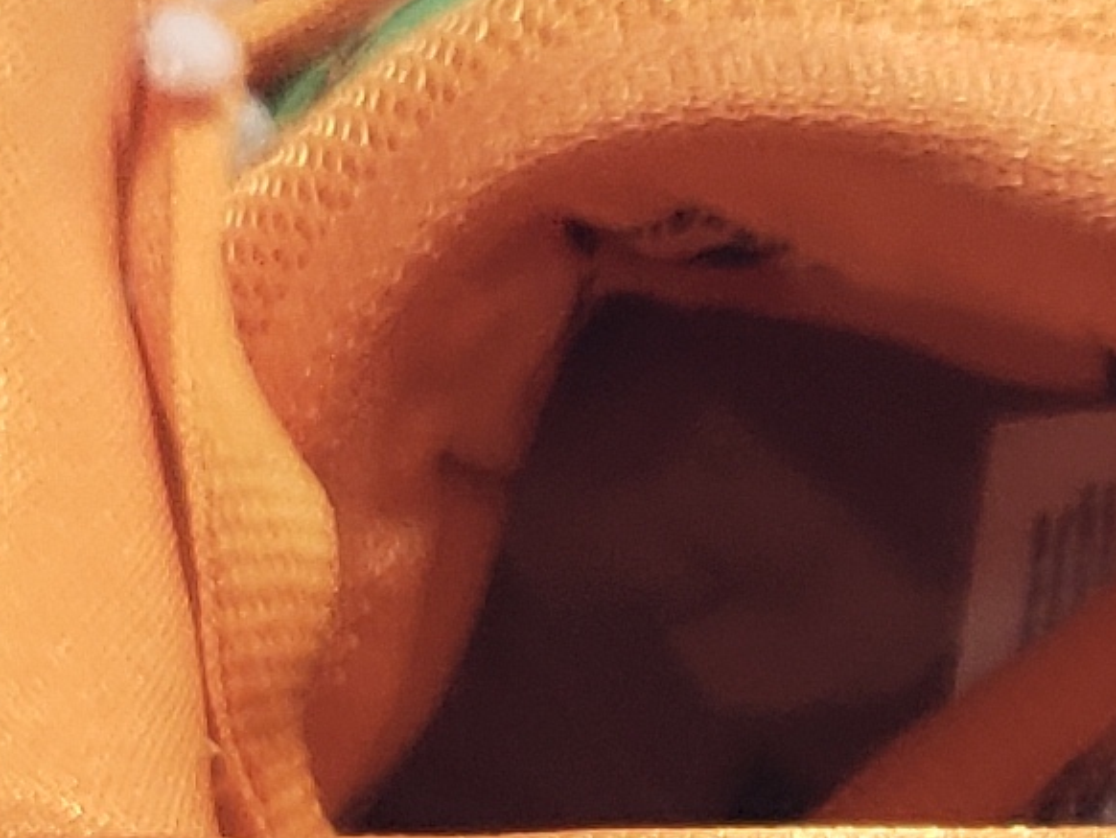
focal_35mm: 180
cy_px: 1214
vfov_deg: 8.1
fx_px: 5805
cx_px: 1689
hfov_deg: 10.6
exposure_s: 1/310
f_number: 1.5
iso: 50
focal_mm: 4.3
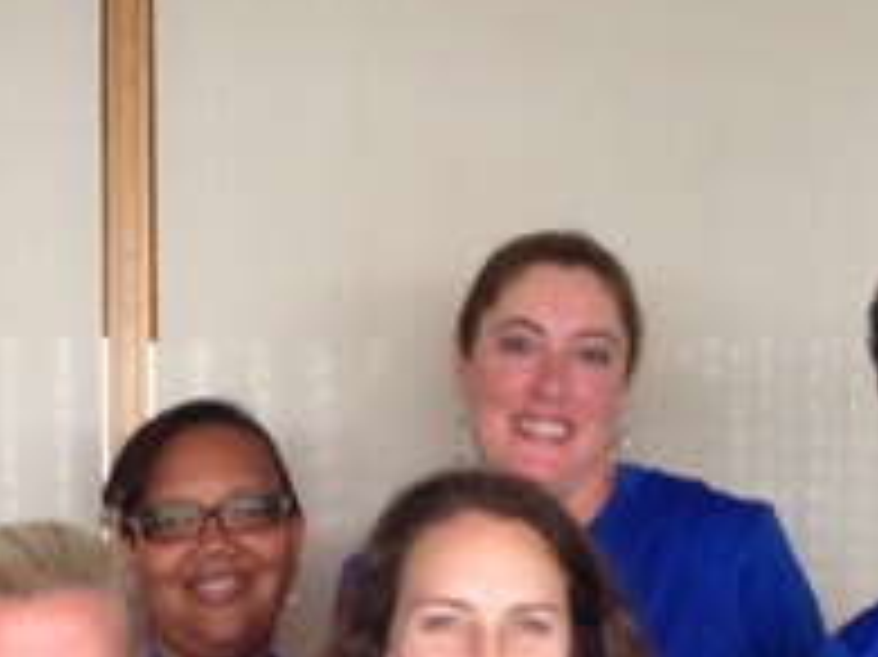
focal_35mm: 122
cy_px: 904
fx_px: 3093
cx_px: 162
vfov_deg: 11.7
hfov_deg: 16.0
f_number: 2.4
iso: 64
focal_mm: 4.12
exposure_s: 1/30
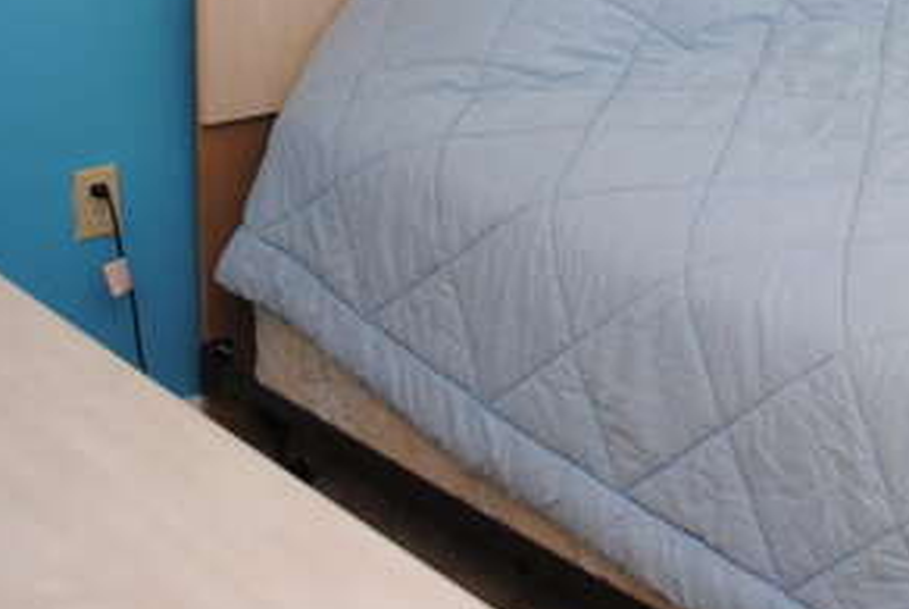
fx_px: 1795
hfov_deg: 26.4
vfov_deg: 18.4
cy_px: -100
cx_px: 979
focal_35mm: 71
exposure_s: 1/50
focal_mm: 18
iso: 200
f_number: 3.5
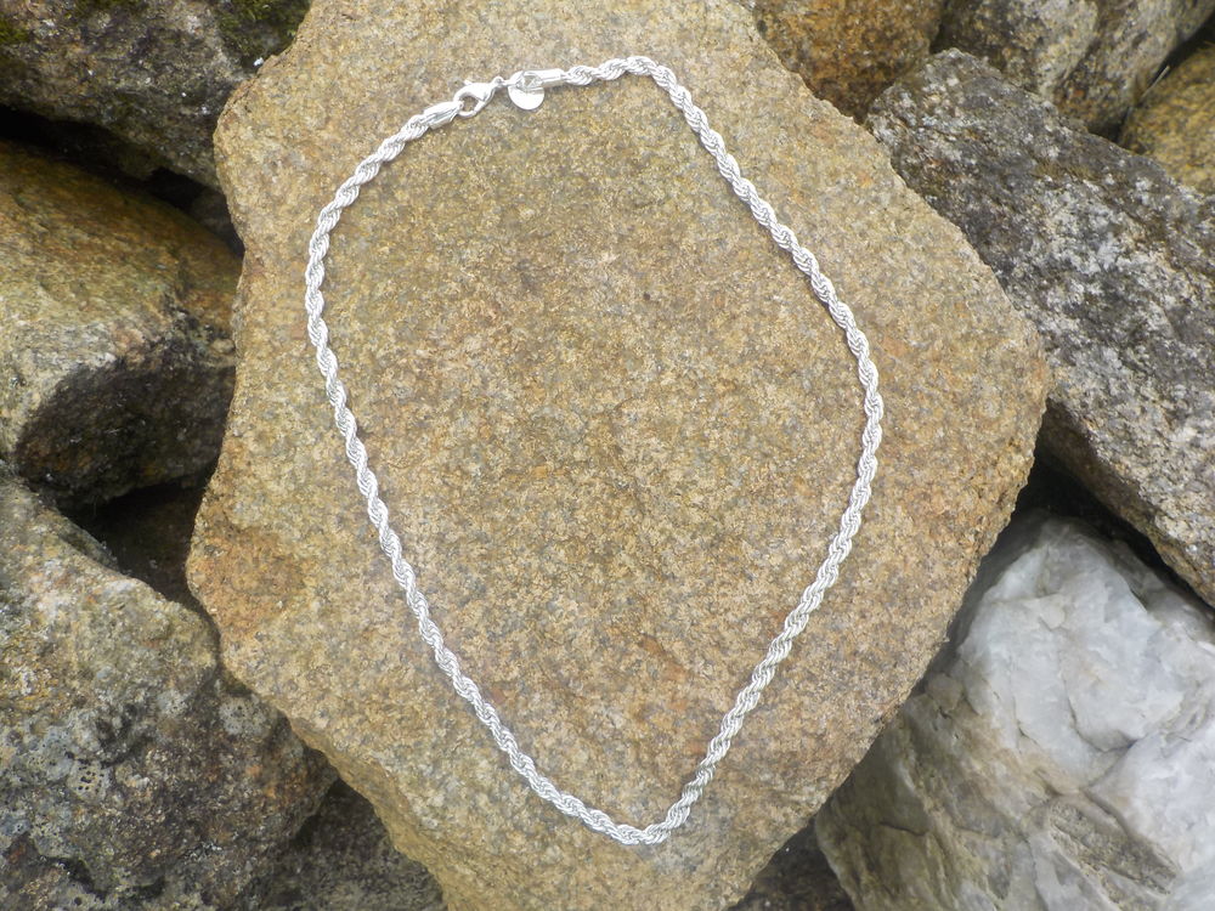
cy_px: 456
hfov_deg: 60.0
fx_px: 1053
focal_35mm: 30
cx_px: 608
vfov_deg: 46.8
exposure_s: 1/500
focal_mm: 4.1
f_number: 3.3
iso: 125
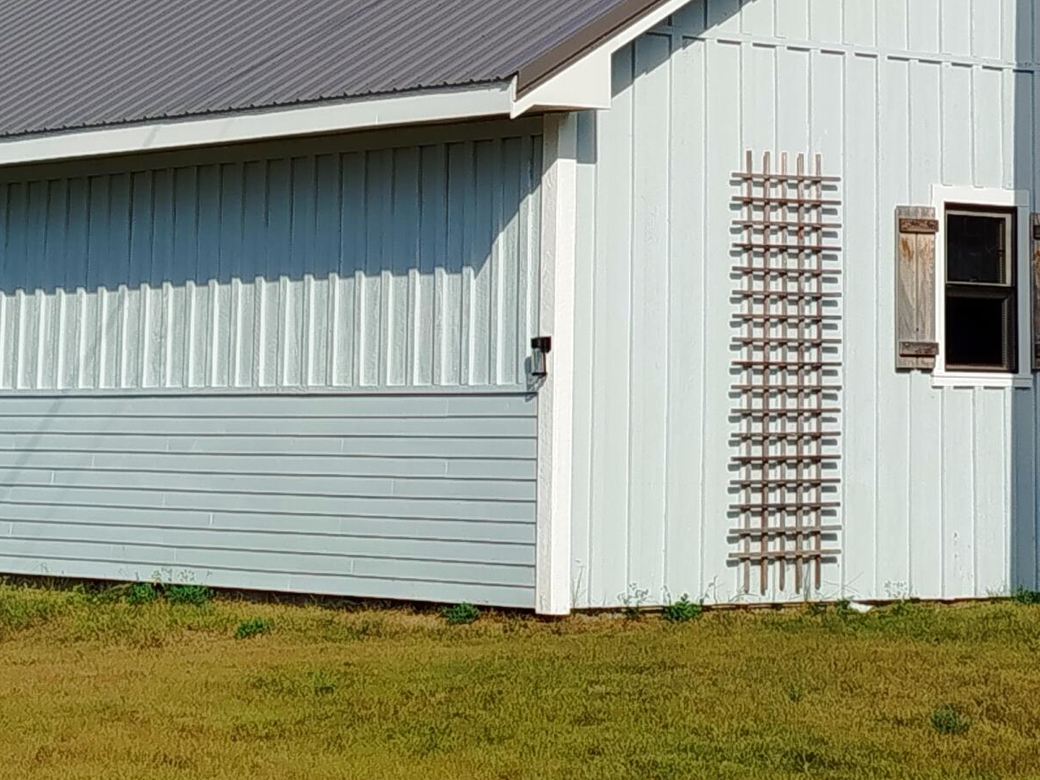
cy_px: -36
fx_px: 3605
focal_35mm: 120
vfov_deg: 12.2
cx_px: 653
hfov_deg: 16.4
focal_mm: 5.31
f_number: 1.7
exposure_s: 1/2007
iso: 50
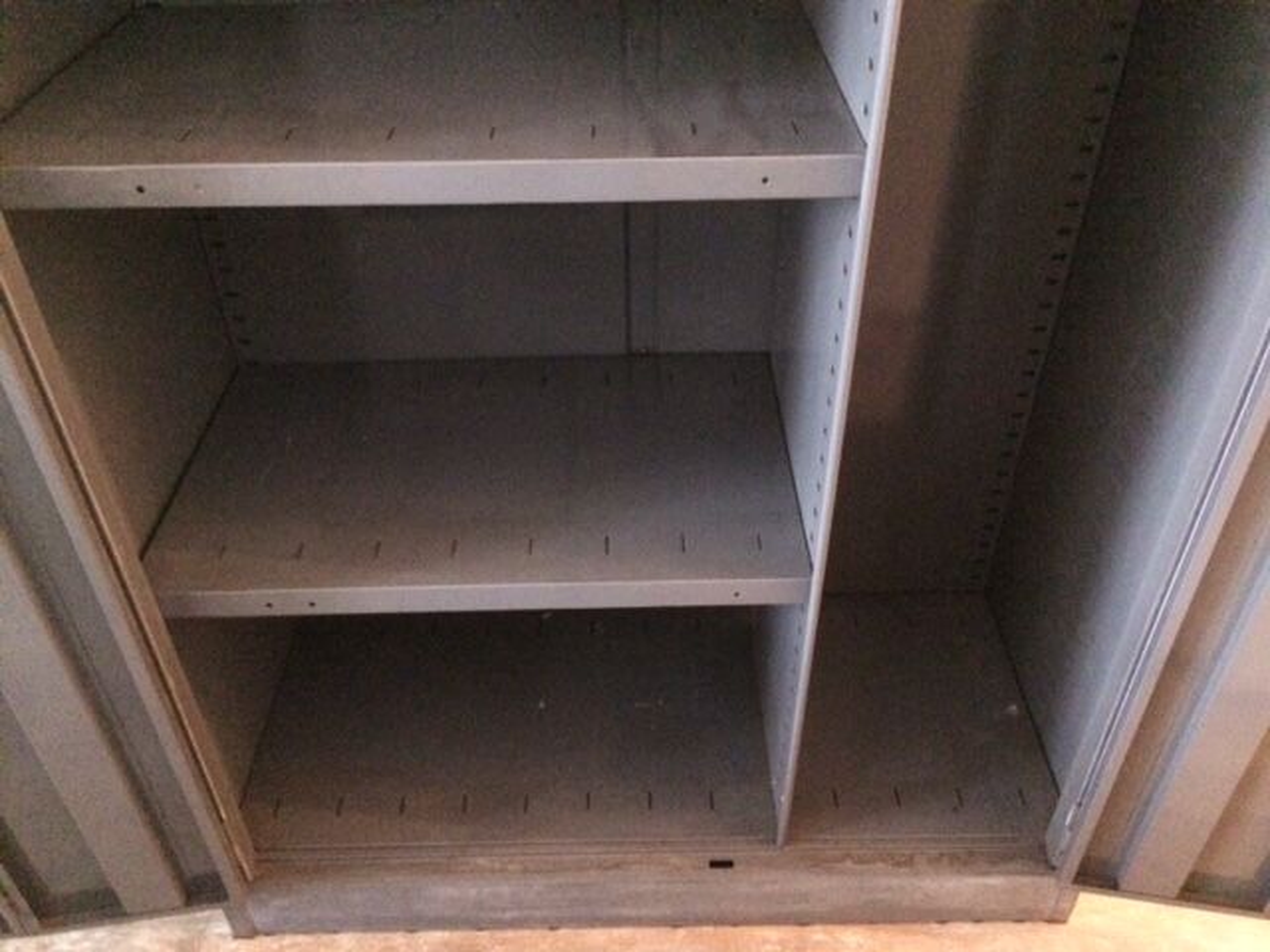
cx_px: 635
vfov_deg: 48.2
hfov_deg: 61.7
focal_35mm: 29
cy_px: 476
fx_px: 1064
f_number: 2.2
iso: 1000
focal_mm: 4.15
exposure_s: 1/17
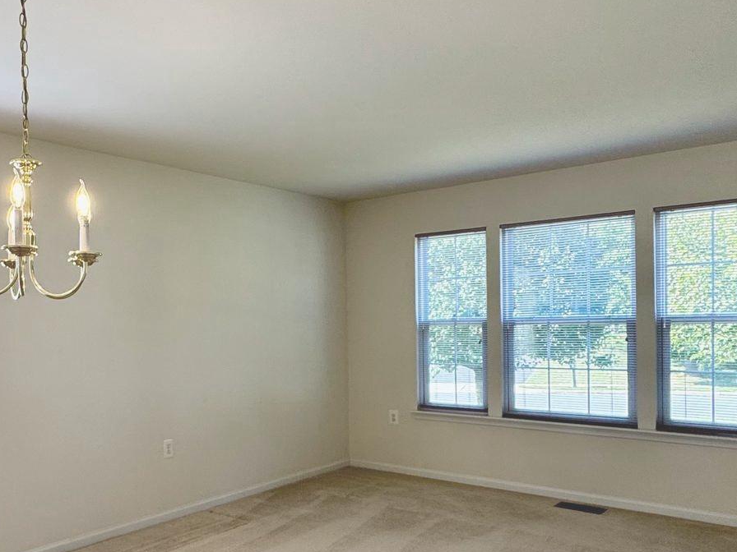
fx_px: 681
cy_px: 332
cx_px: 190
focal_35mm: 32
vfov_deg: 43.9
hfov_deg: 54.3
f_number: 2.2
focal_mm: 2.22
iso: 80
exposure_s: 1/120
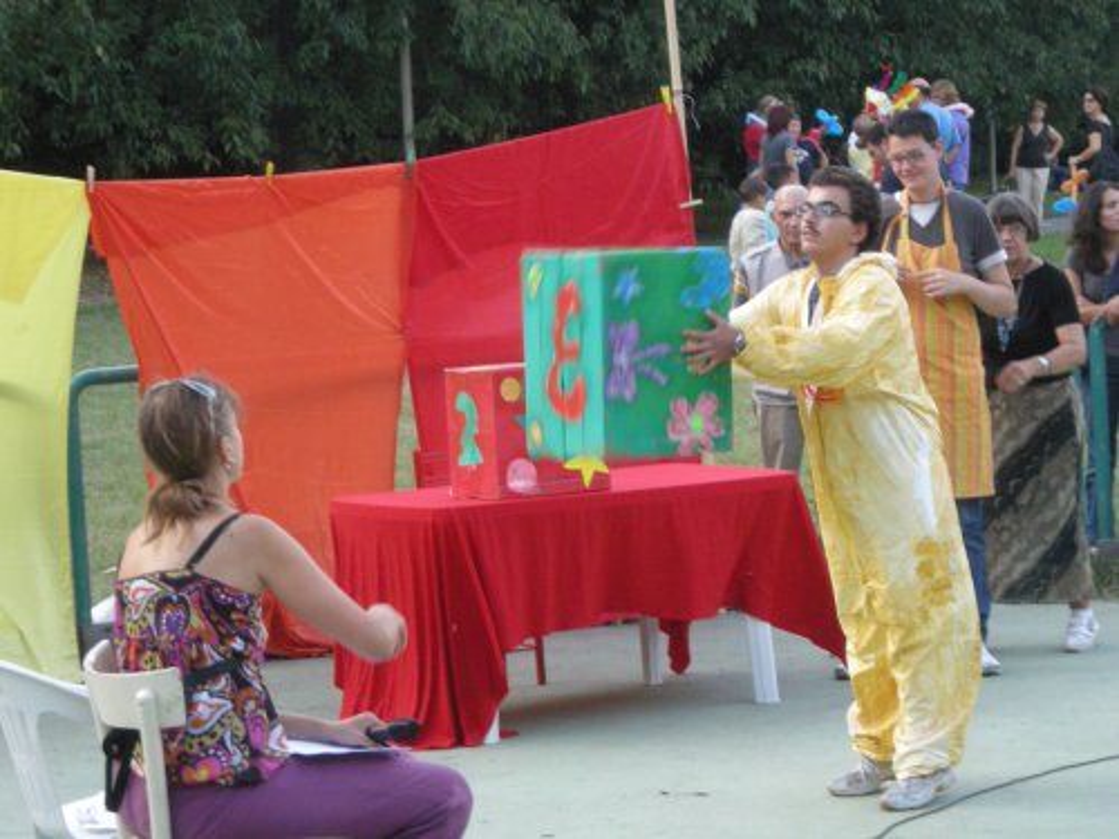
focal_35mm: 105
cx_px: 560
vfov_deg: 14.1
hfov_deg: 18.7
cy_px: 420
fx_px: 3394
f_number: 4.7
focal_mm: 17.1
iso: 267
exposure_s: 1/120
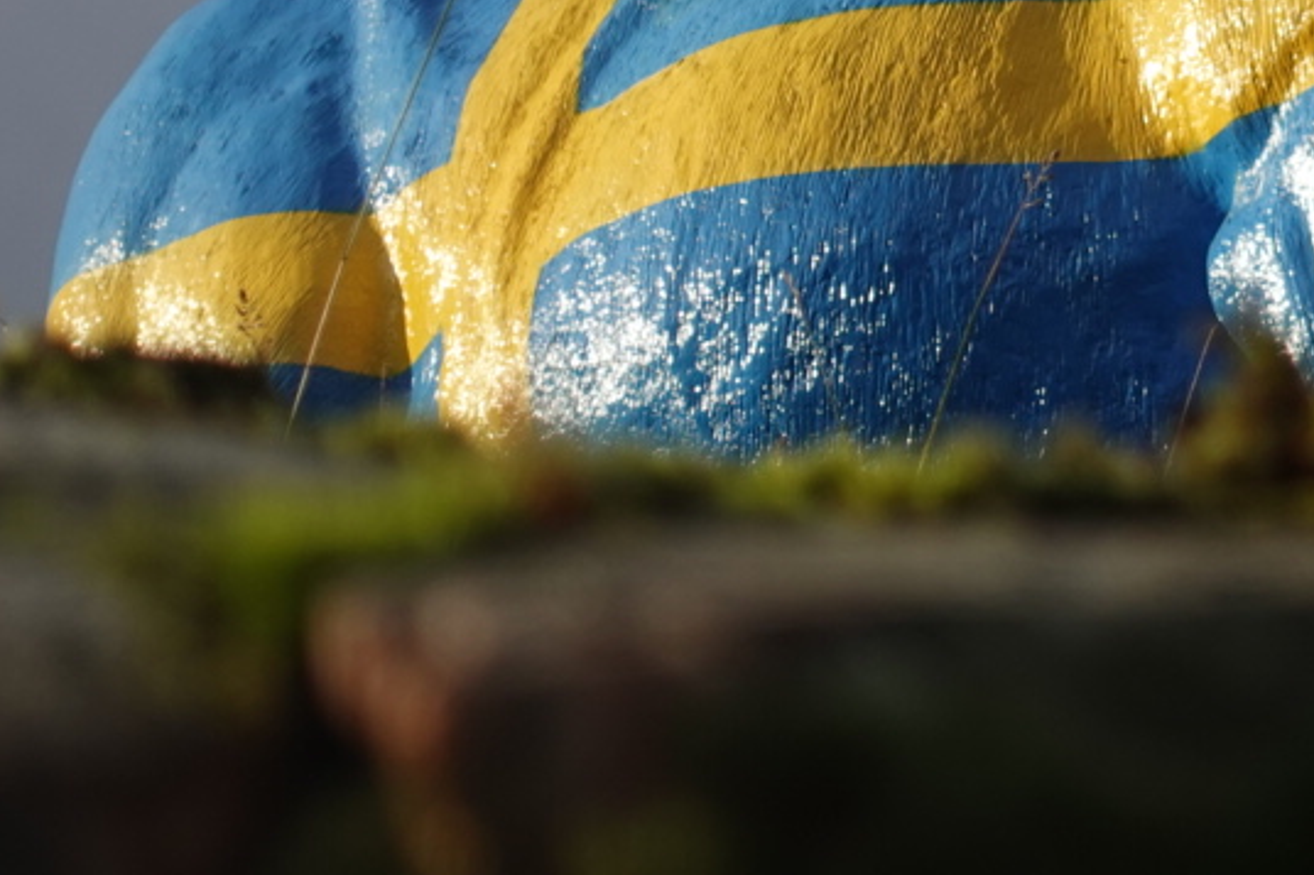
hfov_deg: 11.0
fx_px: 6714
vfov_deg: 7.4
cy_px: 137
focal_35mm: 184
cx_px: 1505
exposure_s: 1/160
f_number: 3.2
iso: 125
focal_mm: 22.38
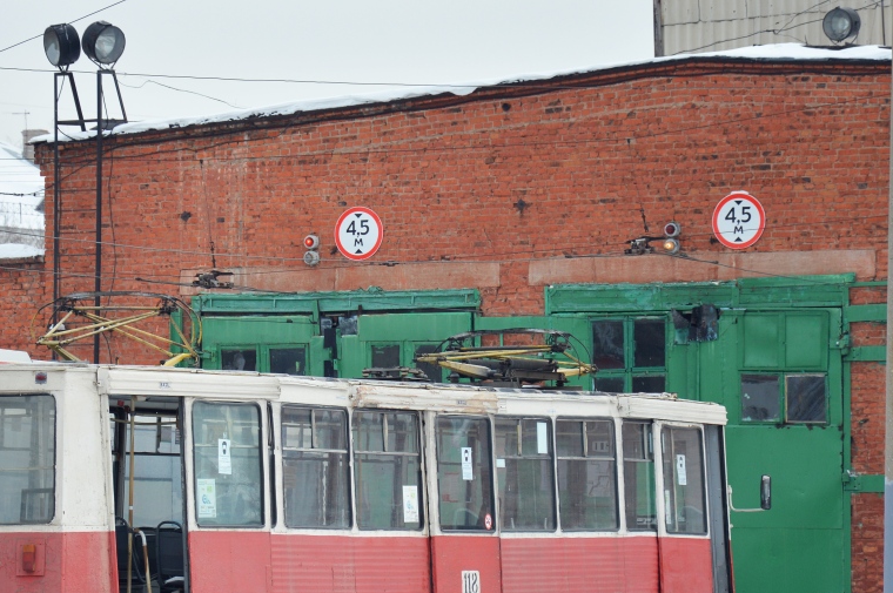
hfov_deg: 8.3
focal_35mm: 249
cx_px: 306
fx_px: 6165
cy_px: 365
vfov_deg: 5.5
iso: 100
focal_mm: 105
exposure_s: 1/200
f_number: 5.6
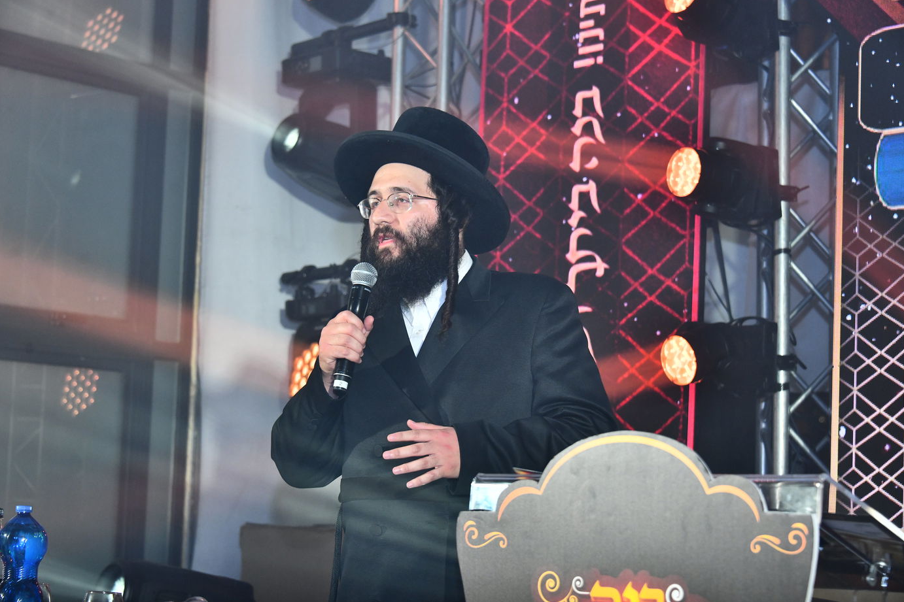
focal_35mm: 79
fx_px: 1983
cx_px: 457
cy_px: 304
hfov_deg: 25.7
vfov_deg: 17.3
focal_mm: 78
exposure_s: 1/160
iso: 1250
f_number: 5.6
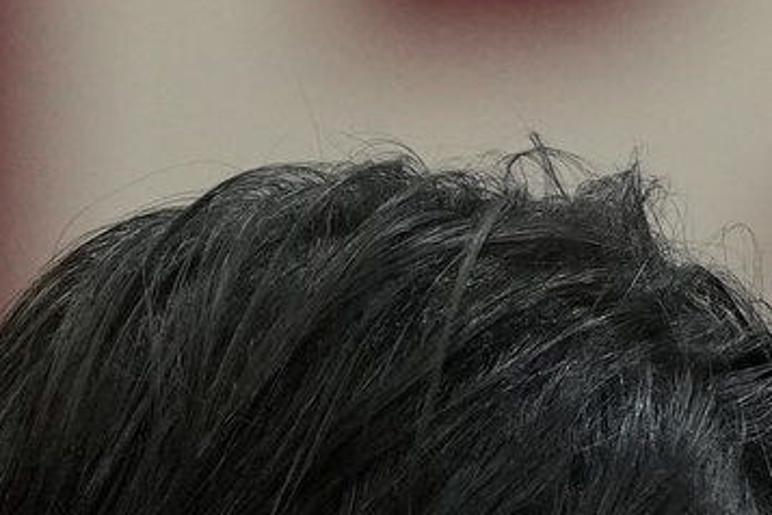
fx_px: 45094
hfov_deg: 1.0
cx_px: 1157
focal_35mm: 2103
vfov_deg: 0.7
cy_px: 1487
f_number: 2.8
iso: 1250
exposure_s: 1/1000
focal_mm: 200
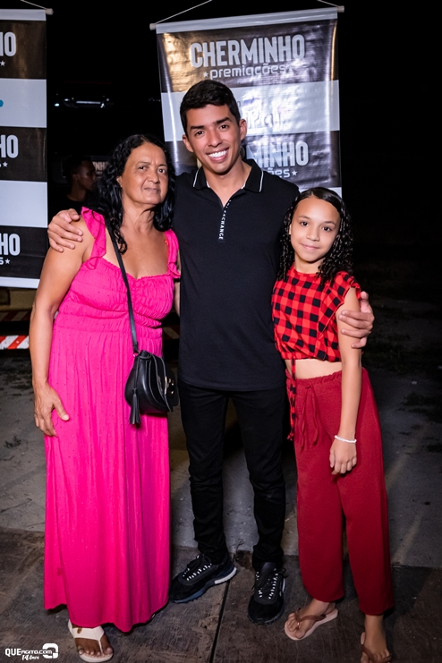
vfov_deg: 53.1
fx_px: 663
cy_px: 332
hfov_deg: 36.9
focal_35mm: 36
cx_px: 221
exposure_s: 1/320
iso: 2000
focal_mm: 24
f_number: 2.8
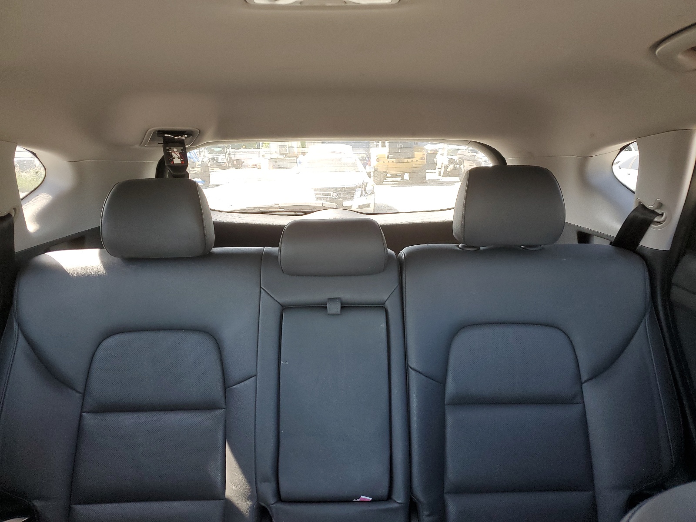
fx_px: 523
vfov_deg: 53.1
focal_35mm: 26
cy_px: 261
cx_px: 348
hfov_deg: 67.3
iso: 80
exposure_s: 1/120
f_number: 1.5
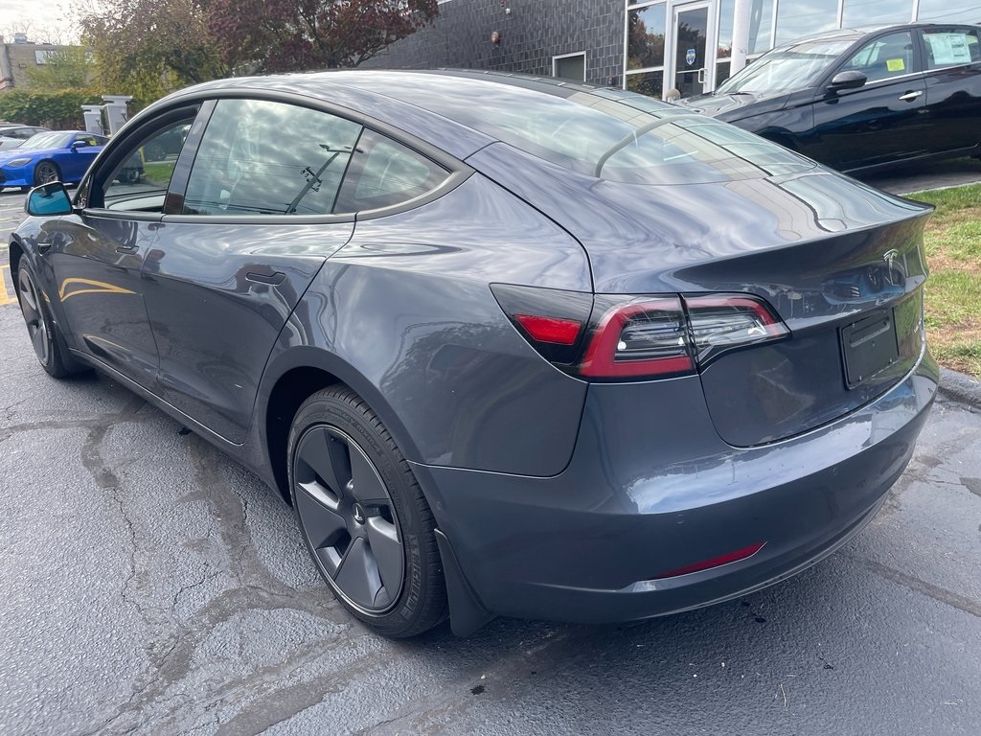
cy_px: 368
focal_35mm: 25
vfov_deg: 54.9
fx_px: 708
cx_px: 490
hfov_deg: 69.4
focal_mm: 5.1
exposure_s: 1/824
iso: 32
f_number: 1.6
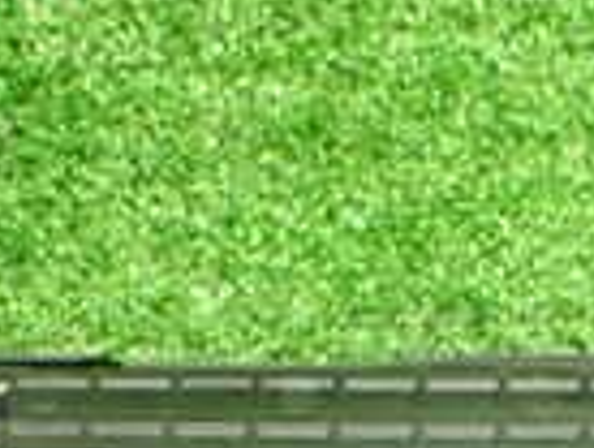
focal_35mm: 130
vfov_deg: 10.6
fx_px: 2235
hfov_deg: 15.0
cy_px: 853
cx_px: 551
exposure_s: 1/60
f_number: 2.3
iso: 800
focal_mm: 5.4
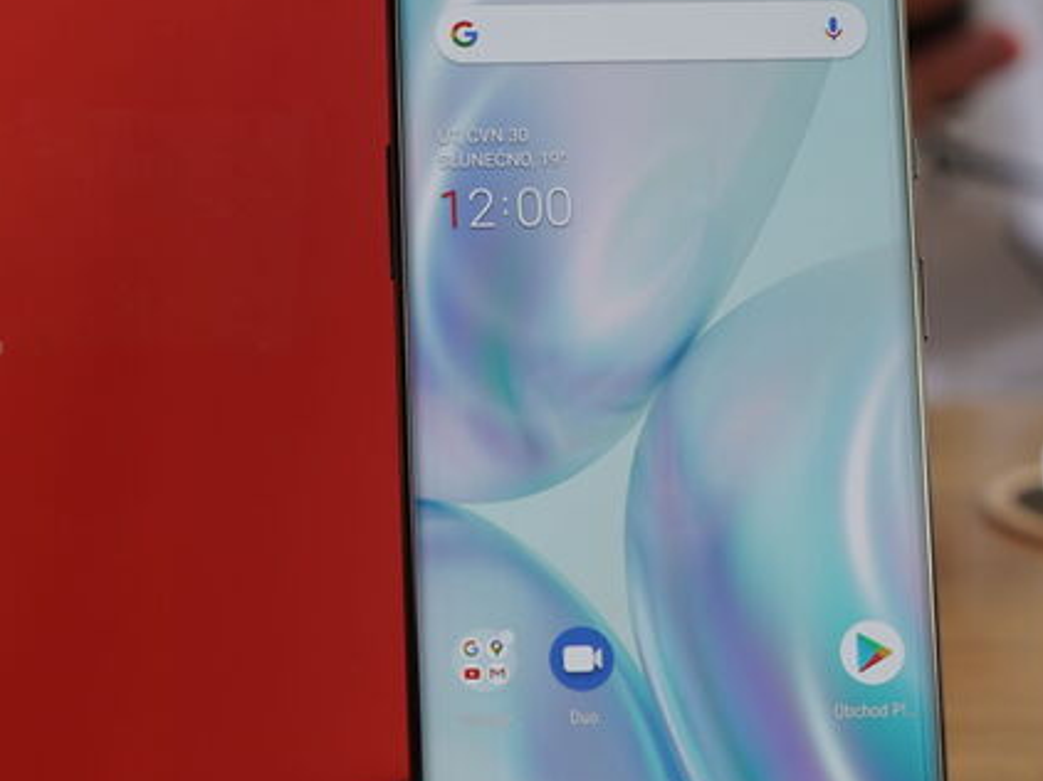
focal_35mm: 85
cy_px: 445
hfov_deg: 23.0
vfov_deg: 17.3
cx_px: 664
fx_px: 2560
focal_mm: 45
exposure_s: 1/160
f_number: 4
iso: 160
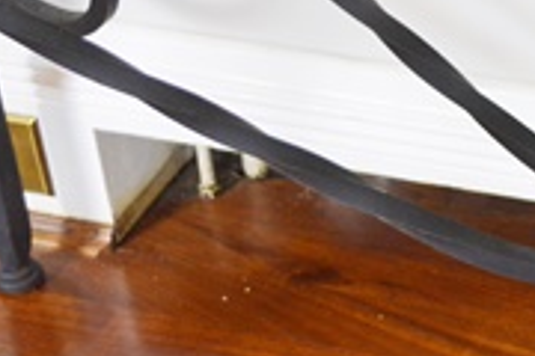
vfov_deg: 9.8
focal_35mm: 140
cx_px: 707
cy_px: 56
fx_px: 2080
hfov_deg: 14.0
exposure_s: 1/30
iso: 1000
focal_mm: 28
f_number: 4.5
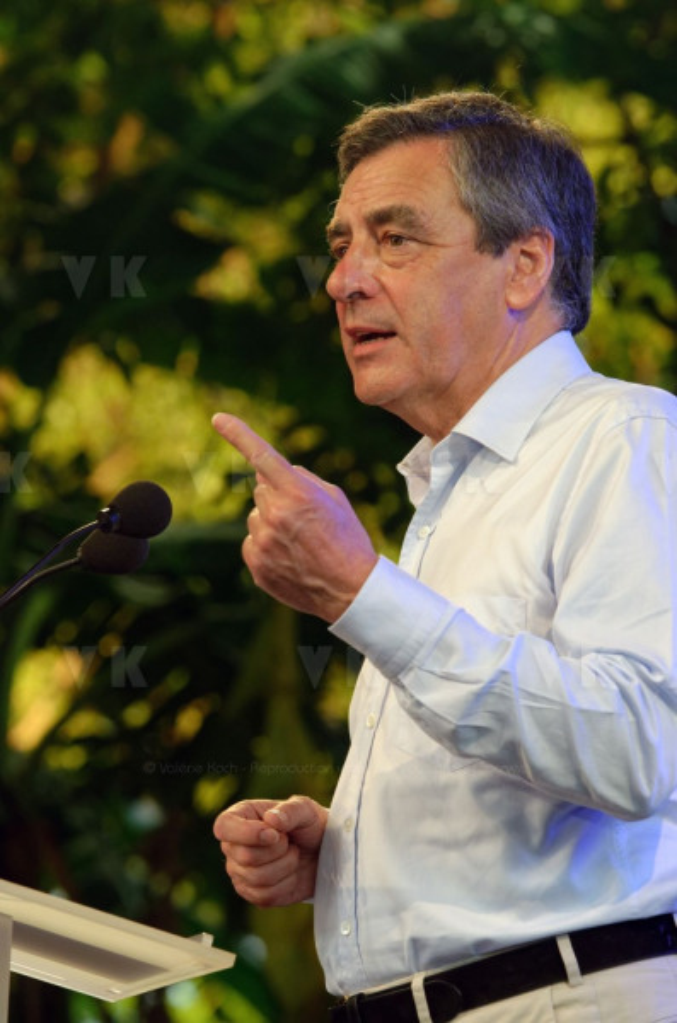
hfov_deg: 5.7
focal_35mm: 240
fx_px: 6805
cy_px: 512
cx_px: 338
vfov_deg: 8.6
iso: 800
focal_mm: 160
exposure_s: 1/250
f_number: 5.6
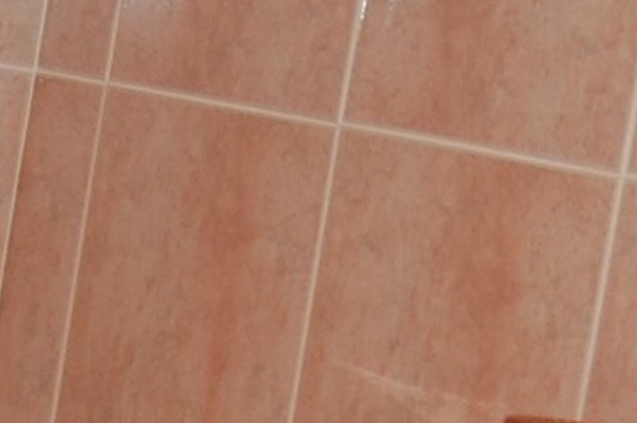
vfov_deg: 6.2
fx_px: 3799
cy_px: 789
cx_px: 203
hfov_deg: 9.6
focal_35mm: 215
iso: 400
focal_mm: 20
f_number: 3.8
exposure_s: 1/60
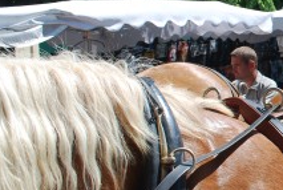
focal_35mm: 81
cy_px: 55
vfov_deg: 16.9
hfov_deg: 22.0
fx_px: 638
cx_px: 388
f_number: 7.1
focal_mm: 18
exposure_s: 1/200
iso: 100
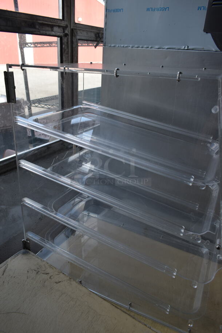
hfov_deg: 48.0
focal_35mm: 27
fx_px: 249
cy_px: 166
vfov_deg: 67.3
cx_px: 111
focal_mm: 18
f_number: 5.6
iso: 100
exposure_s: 1/125
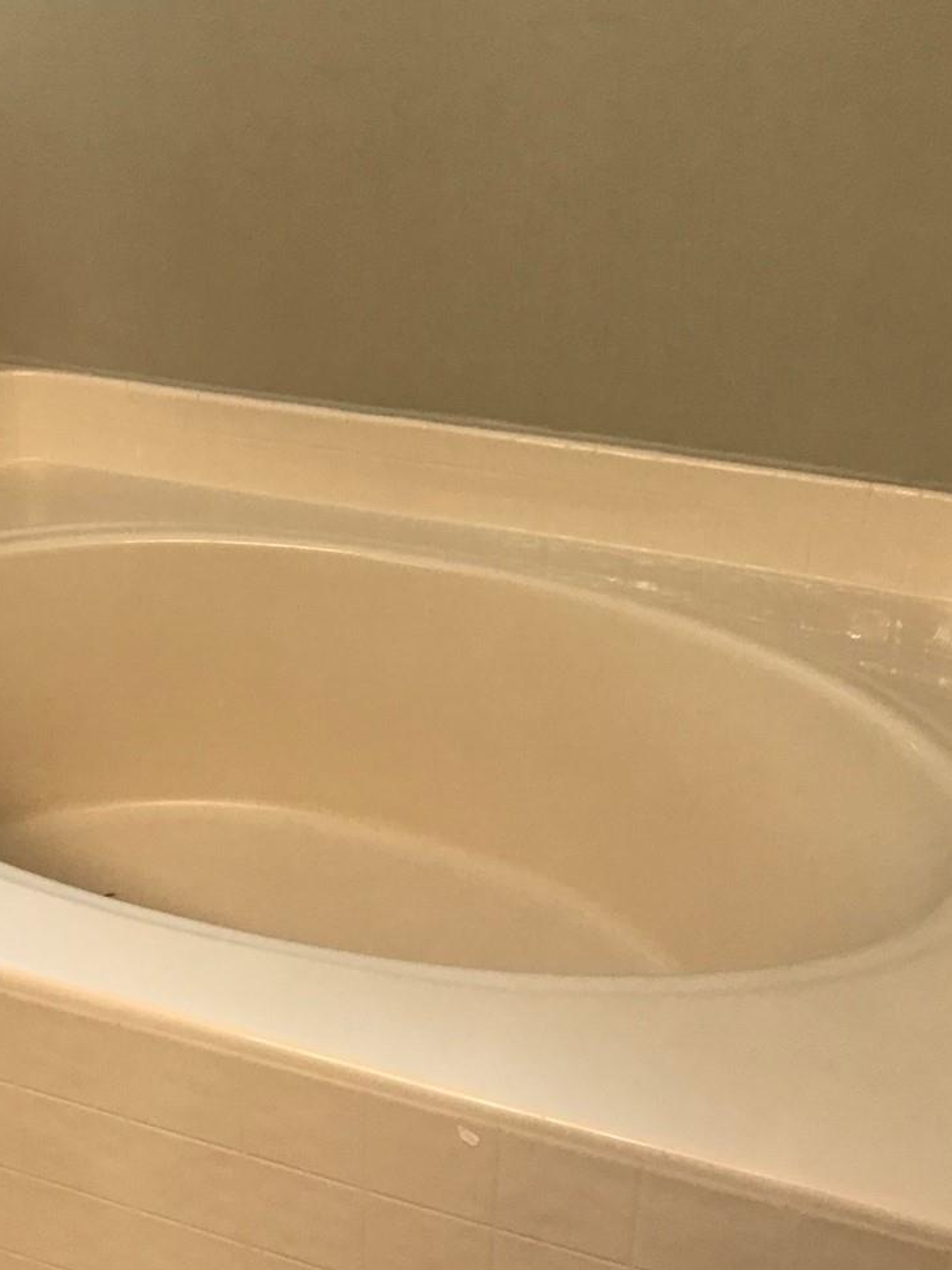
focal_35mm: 46
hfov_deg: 31.1
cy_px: 605
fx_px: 1688
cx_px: 276
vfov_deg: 41.2
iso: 32
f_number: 1.8
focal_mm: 3.99
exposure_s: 1/24
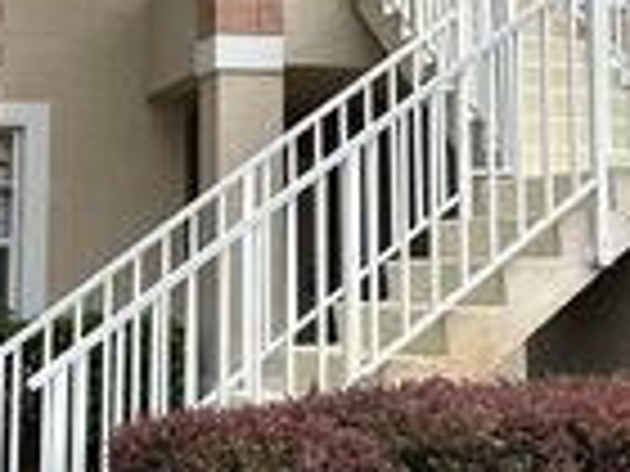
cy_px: 11
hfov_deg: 22.8
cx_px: 342
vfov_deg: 16.8
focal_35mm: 86
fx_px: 1565
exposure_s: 1/1949
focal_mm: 6.86
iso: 80
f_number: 1.78
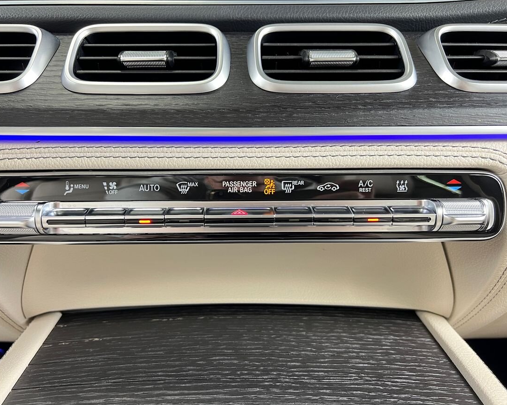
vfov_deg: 51.5
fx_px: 420
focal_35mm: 28
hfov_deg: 62.2
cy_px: 201
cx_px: 237
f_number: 1.5
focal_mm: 5.7
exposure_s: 1/50
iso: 320
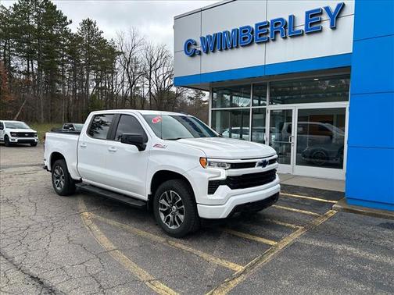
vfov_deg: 53.1
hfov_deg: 67.3
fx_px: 296
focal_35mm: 26
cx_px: 197
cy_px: 148
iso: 50
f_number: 1.5
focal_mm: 5.7
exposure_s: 1/1575
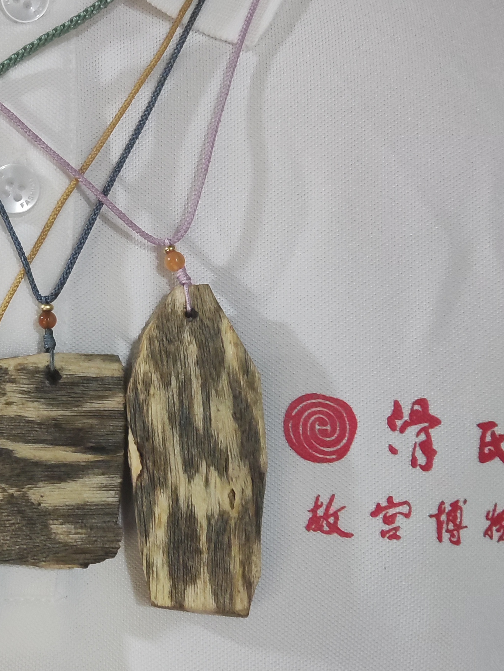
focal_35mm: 55
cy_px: 354
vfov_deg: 34.9
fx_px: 1067
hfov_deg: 25.4
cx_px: 16
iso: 987
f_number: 1.79
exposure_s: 1/50
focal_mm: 4.71
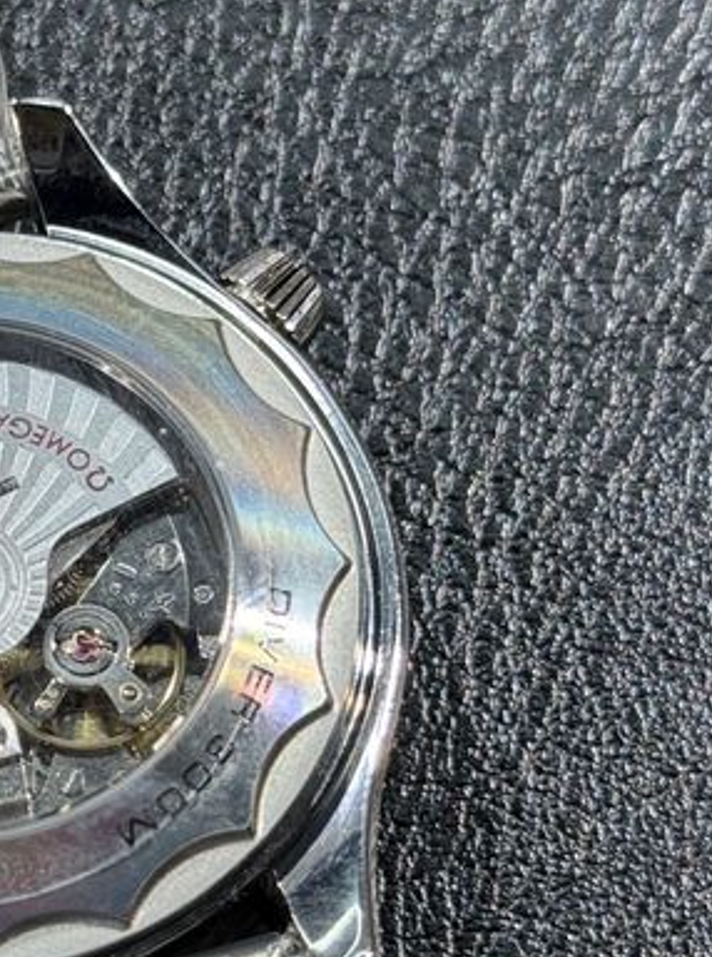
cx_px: -21
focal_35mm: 100
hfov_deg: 14.5
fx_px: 2755
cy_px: 670
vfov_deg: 19.6
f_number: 1.78
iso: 50
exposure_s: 1/127
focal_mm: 6.76
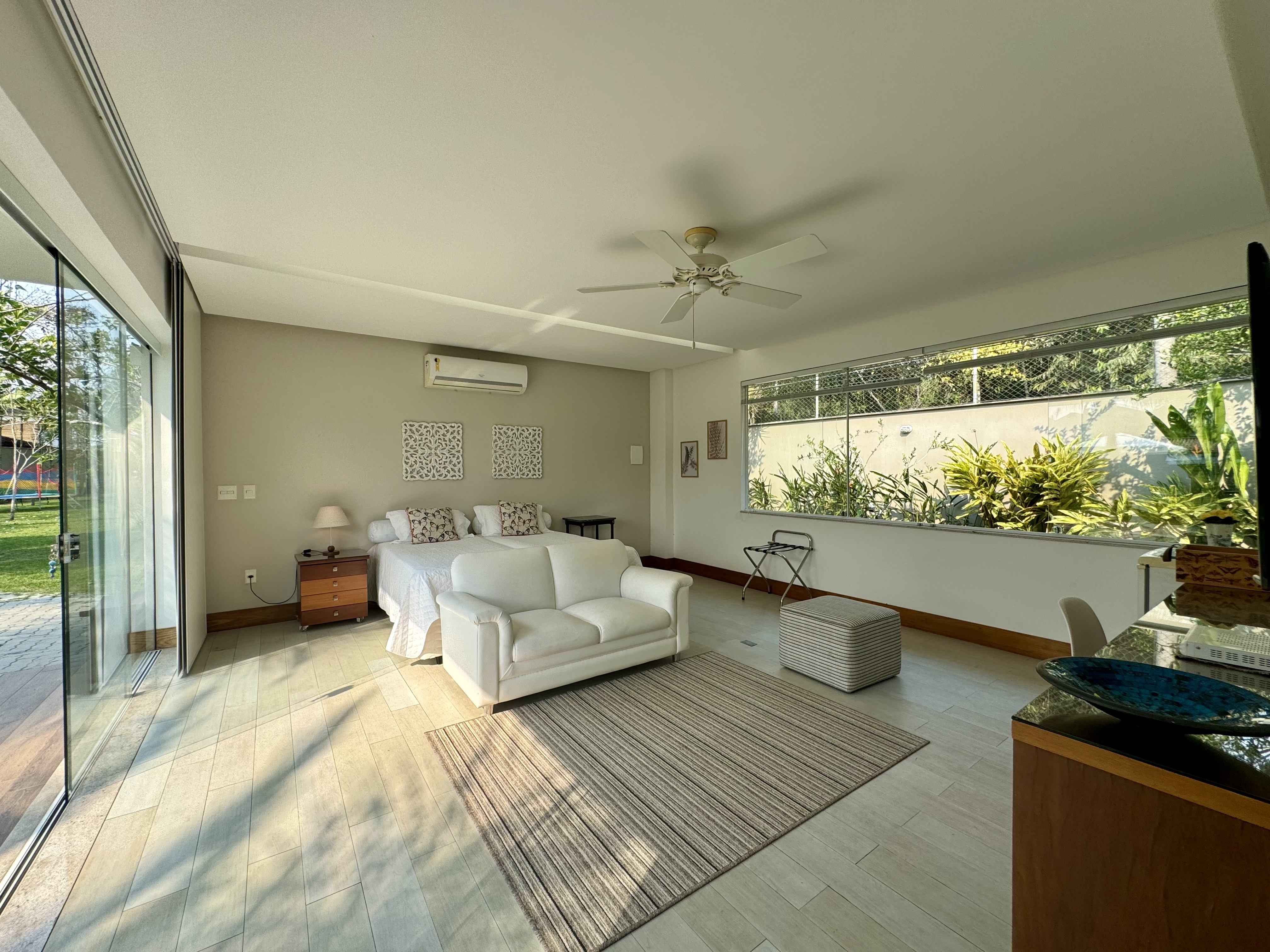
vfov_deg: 85.7
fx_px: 514
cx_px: 635
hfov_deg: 102.1
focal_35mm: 14
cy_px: 476
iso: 40
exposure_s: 1/388
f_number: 2.2
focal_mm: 2.22
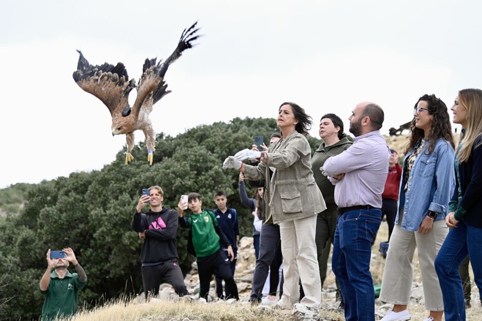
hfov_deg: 28.8
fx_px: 937
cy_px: 160
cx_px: 241
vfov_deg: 19.5
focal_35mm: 70
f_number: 3.5
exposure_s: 1/1000
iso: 400
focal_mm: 70
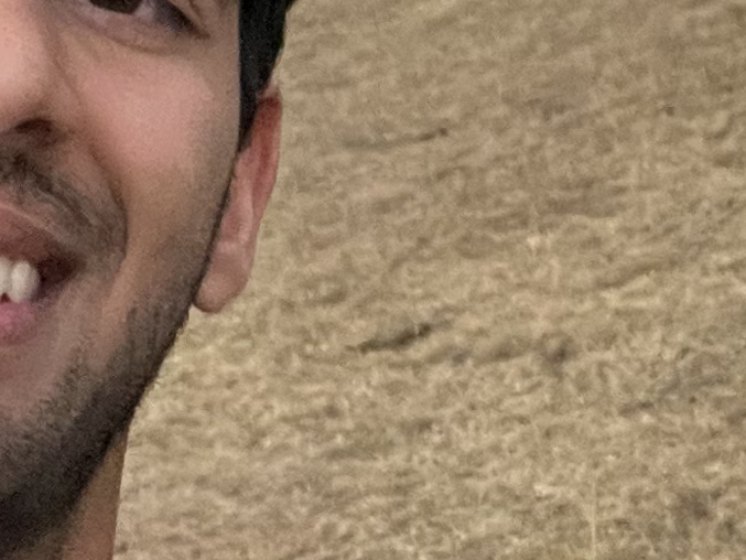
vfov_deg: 10.8
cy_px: 401
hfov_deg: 14.4
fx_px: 2953
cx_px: 513
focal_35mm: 137
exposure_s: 1/51
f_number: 2.2
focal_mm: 2.71
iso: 400
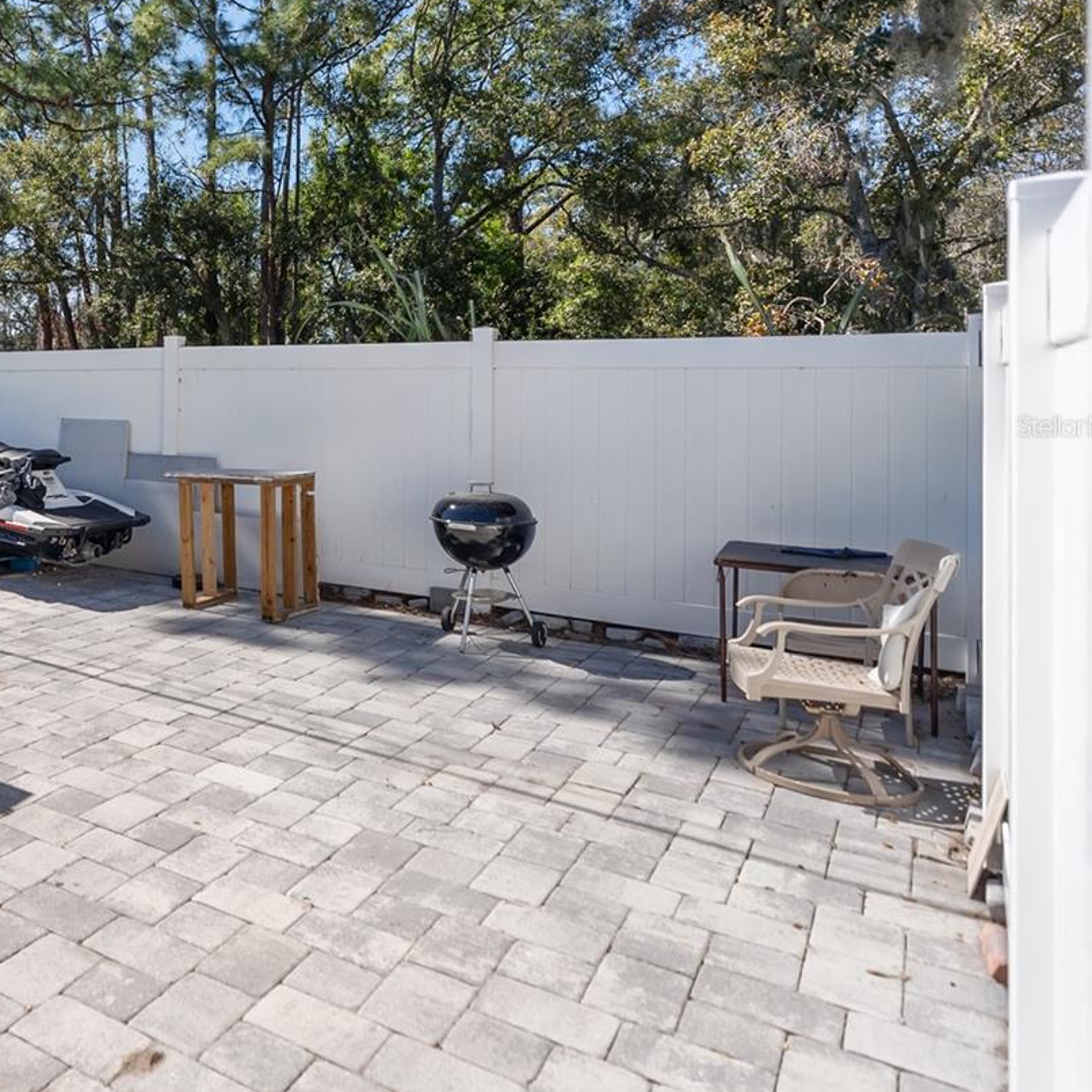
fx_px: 964
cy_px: 425
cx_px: 54
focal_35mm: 27
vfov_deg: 58.5
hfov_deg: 50.3
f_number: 2.8
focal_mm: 16
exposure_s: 1/2000
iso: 80
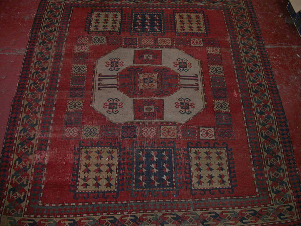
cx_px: 150
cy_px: 113
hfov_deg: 49.0
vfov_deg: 37.7
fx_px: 330
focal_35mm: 38
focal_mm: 7.85
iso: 100
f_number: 2.6
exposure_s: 1/60
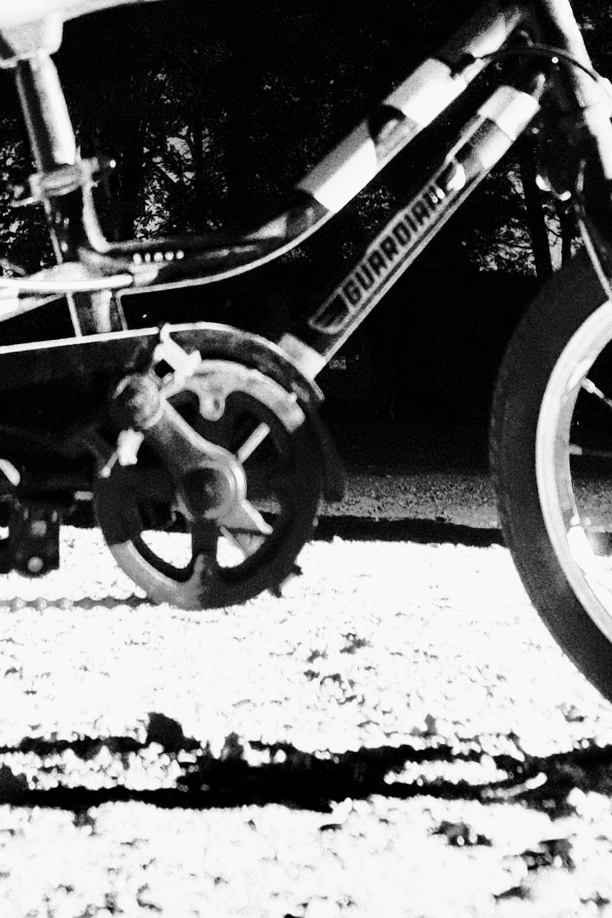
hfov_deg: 24.0
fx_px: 1428
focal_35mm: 56
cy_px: -555
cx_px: 177
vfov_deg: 24.6
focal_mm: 10
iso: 6400
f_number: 2.8
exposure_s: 20
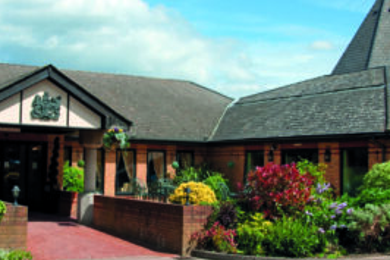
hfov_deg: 34.8
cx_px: 134
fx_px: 617
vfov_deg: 23.7
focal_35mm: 57
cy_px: 119
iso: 100
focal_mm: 22
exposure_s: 1/200
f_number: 11
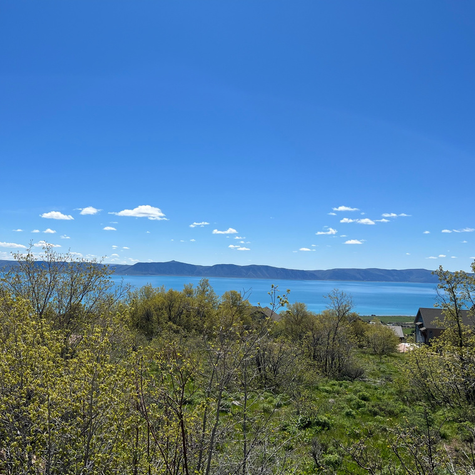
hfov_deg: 51.6
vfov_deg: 52.5
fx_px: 481
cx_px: 158
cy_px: 239
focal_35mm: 31
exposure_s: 1/8696
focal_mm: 5.7
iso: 50
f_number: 1.5
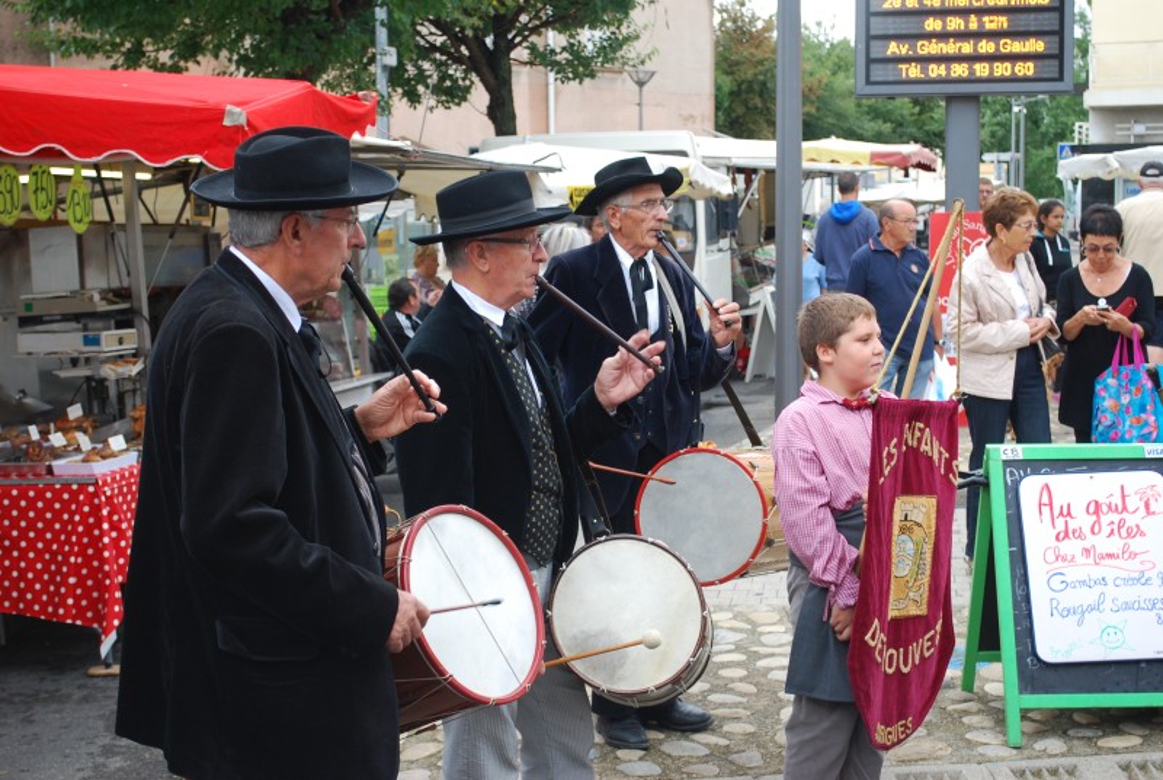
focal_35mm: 60
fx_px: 1942
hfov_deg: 33.3
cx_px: 582
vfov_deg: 22.7
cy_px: 390
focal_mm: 40
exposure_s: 1/60
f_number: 5.3
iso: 200
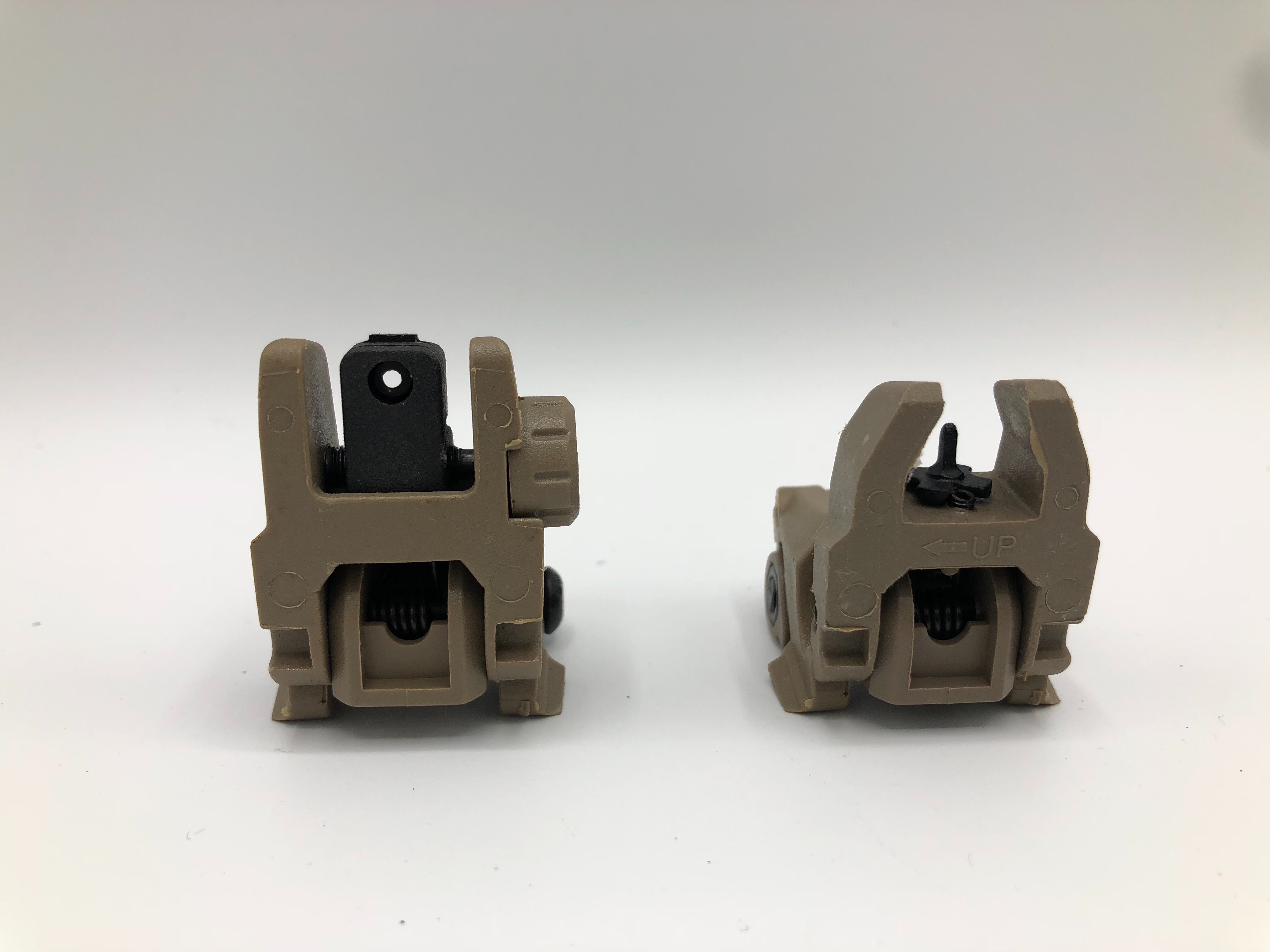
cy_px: 476
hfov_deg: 61.7
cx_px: 635
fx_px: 1064
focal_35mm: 29
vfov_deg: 48.2
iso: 20
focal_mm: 3.99
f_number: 1.8
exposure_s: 1/716
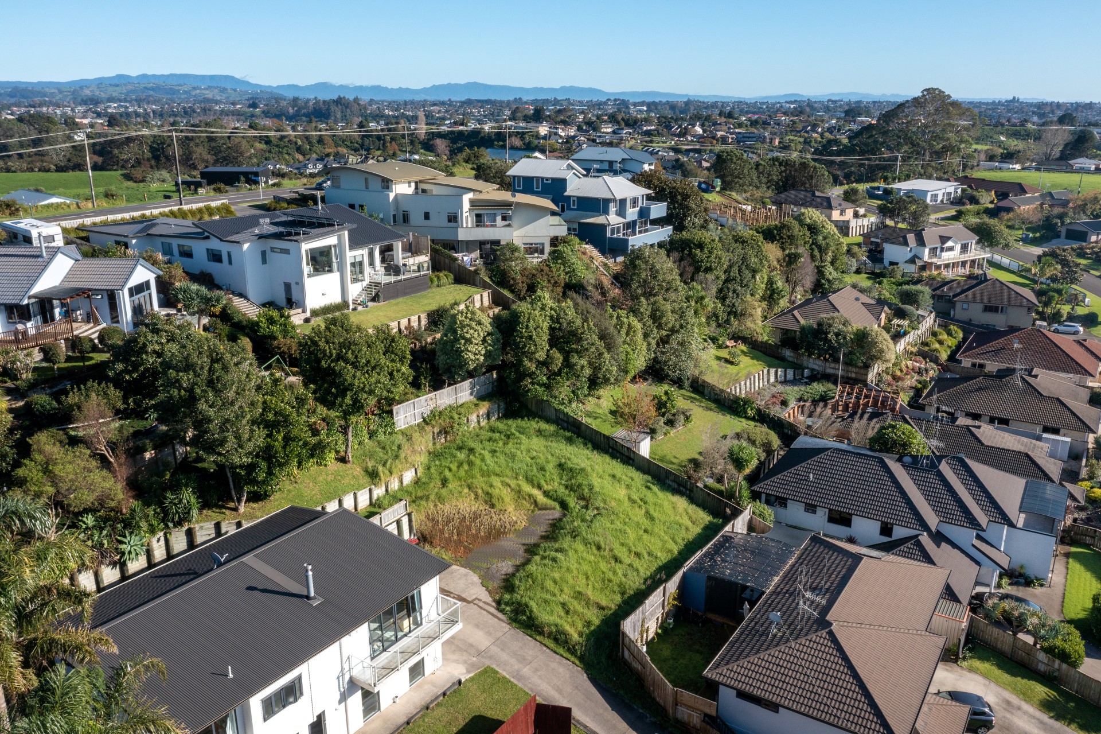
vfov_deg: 46.4
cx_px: 550
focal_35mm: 28
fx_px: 856
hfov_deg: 65.5
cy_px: 367
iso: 100
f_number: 6.3
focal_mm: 10.26
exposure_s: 1/320
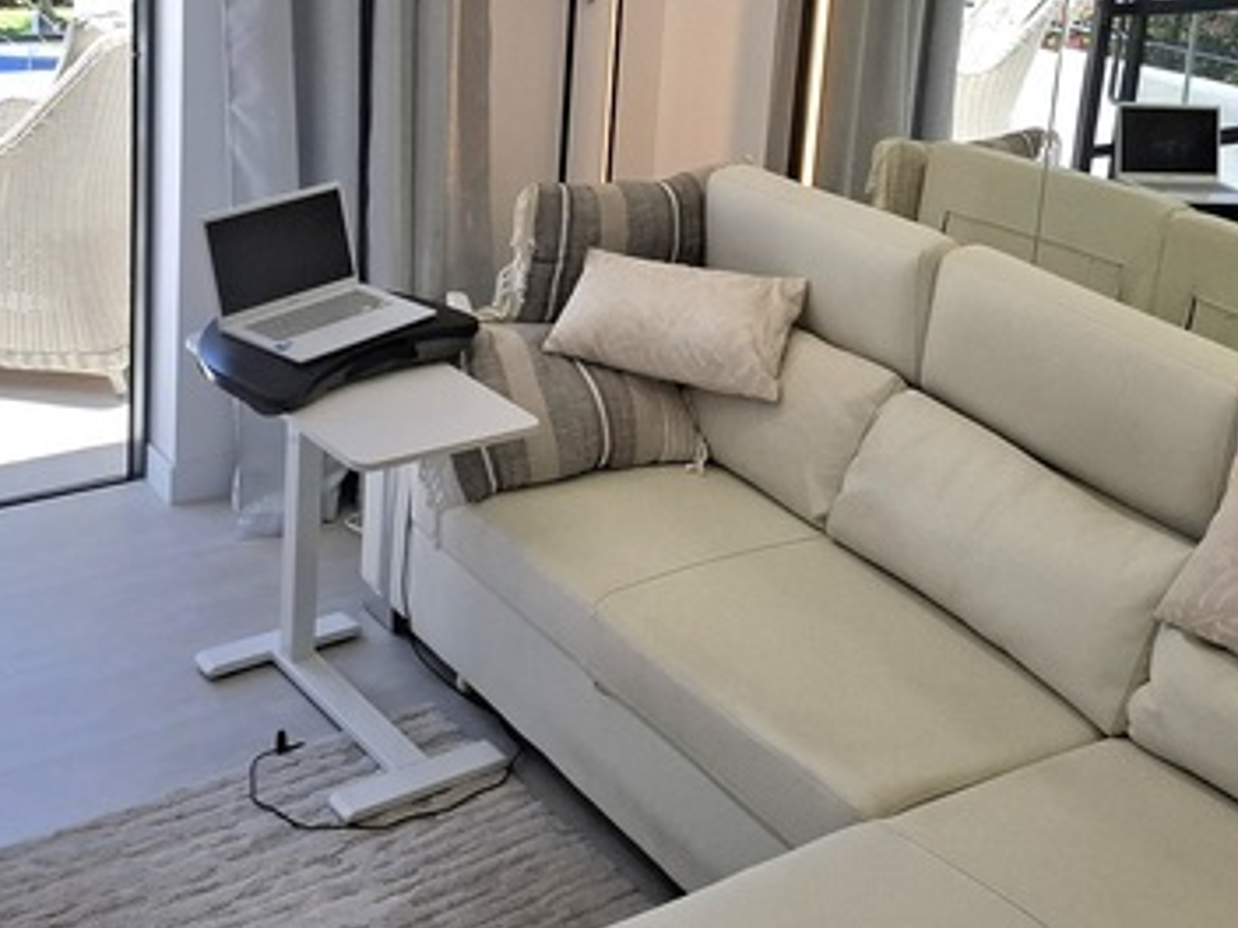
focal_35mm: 49
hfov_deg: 38.9
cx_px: 633
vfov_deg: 28.8
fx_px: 1752
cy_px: 148
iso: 50
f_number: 1.8
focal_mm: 5.54
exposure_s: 1/714
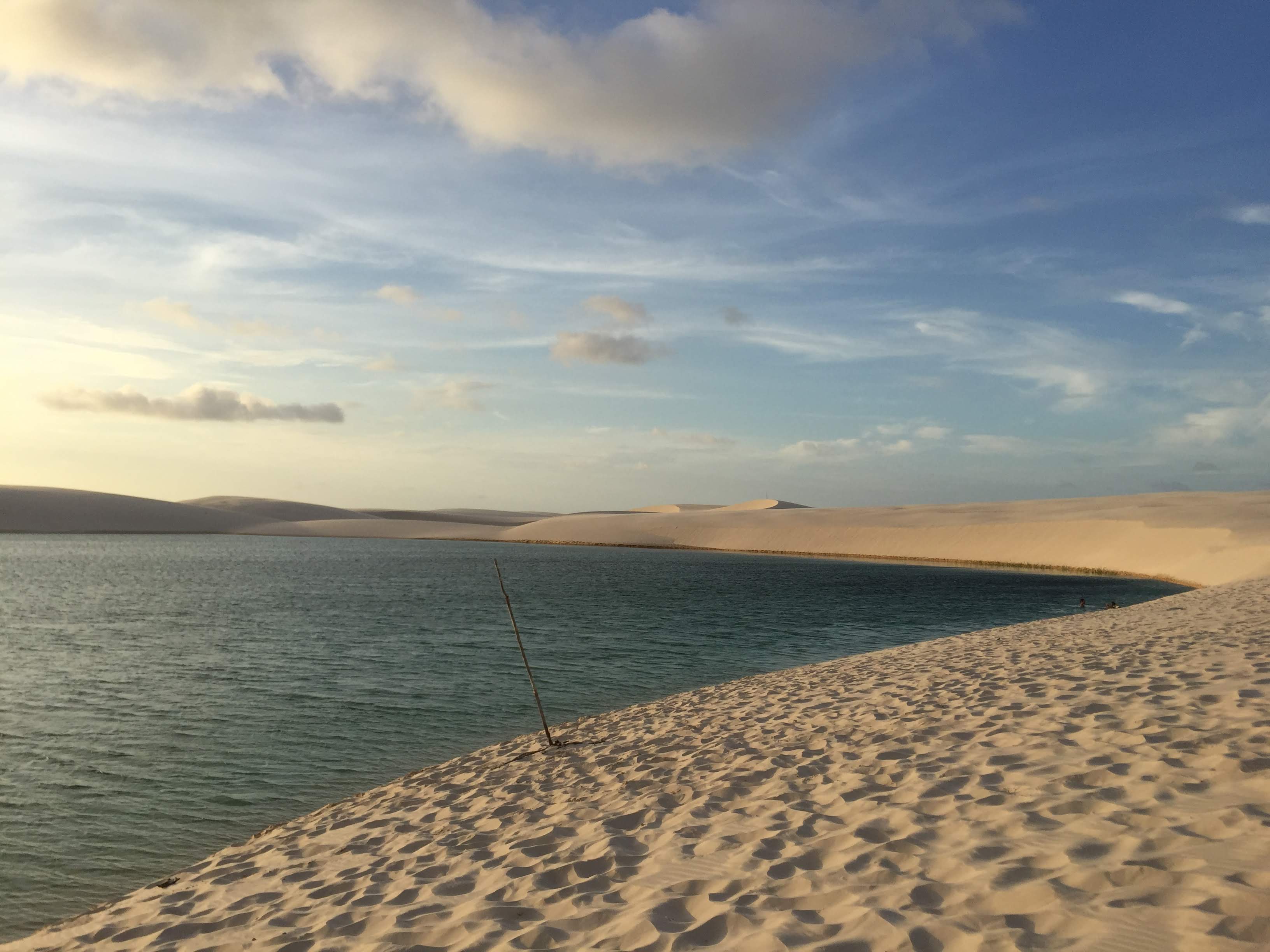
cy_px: 476
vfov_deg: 48.2
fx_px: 1064
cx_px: 635
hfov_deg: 61.7
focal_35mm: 29
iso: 32
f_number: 2.2
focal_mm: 4.15
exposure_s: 1/1582
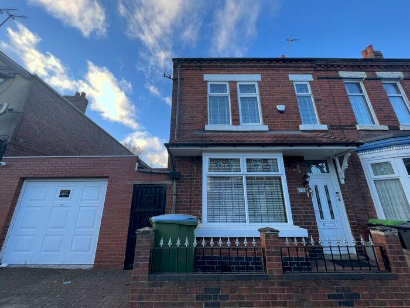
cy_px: 154
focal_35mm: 13
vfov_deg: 89.9
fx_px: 154
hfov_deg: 106.2
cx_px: 205
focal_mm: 1.57
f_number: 1.8
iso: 32
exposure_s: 1/218
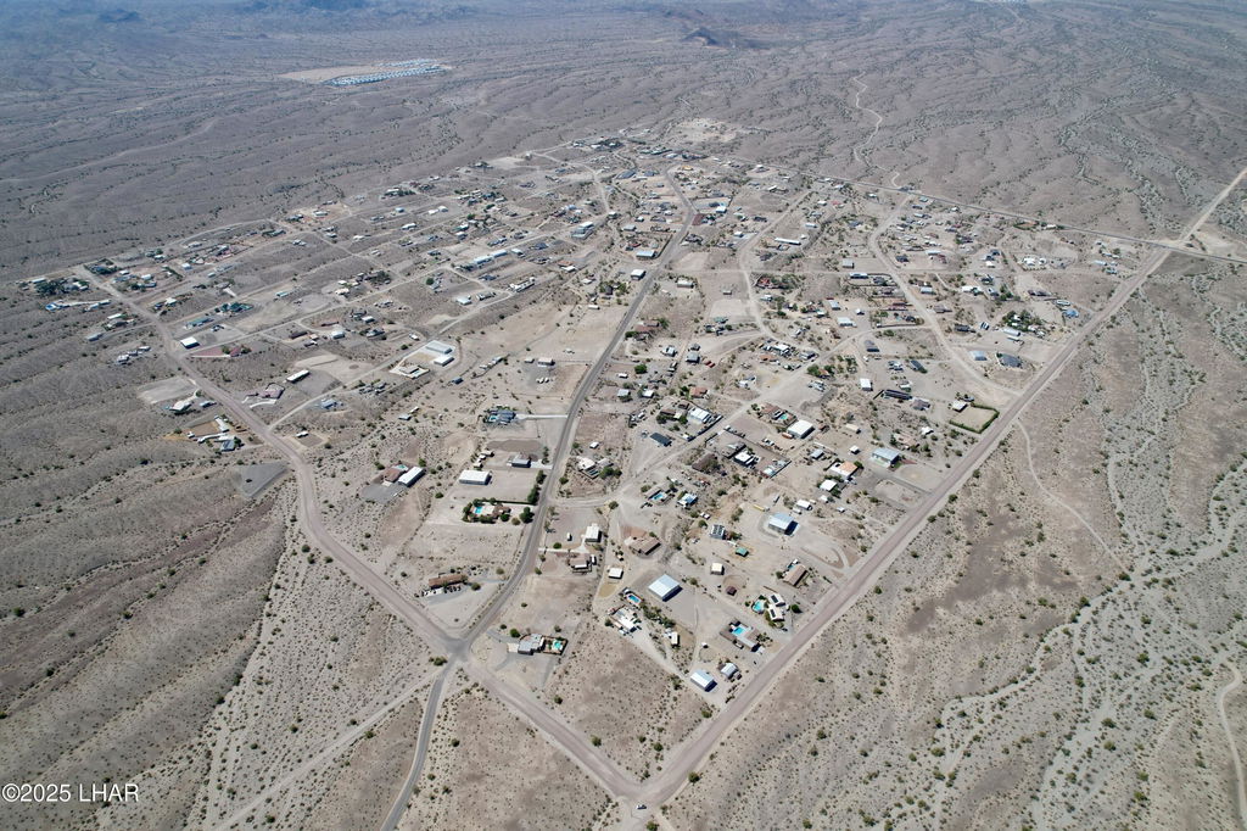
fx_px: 762
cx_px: 624
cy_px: 416
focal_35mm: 22
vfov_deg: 57.2
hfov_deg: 78.6
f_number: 2.8
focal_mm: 8.38
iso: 100
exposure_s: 1/2500
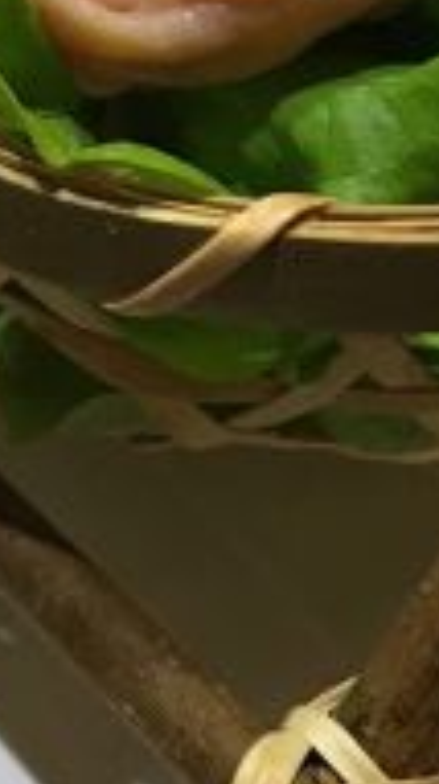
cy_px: -201
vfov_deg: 17.5
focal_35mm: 116
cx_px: 232
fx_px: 2408
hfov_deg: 10.4
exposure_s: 1/25
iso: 250
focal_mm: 4.15
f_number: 2.2
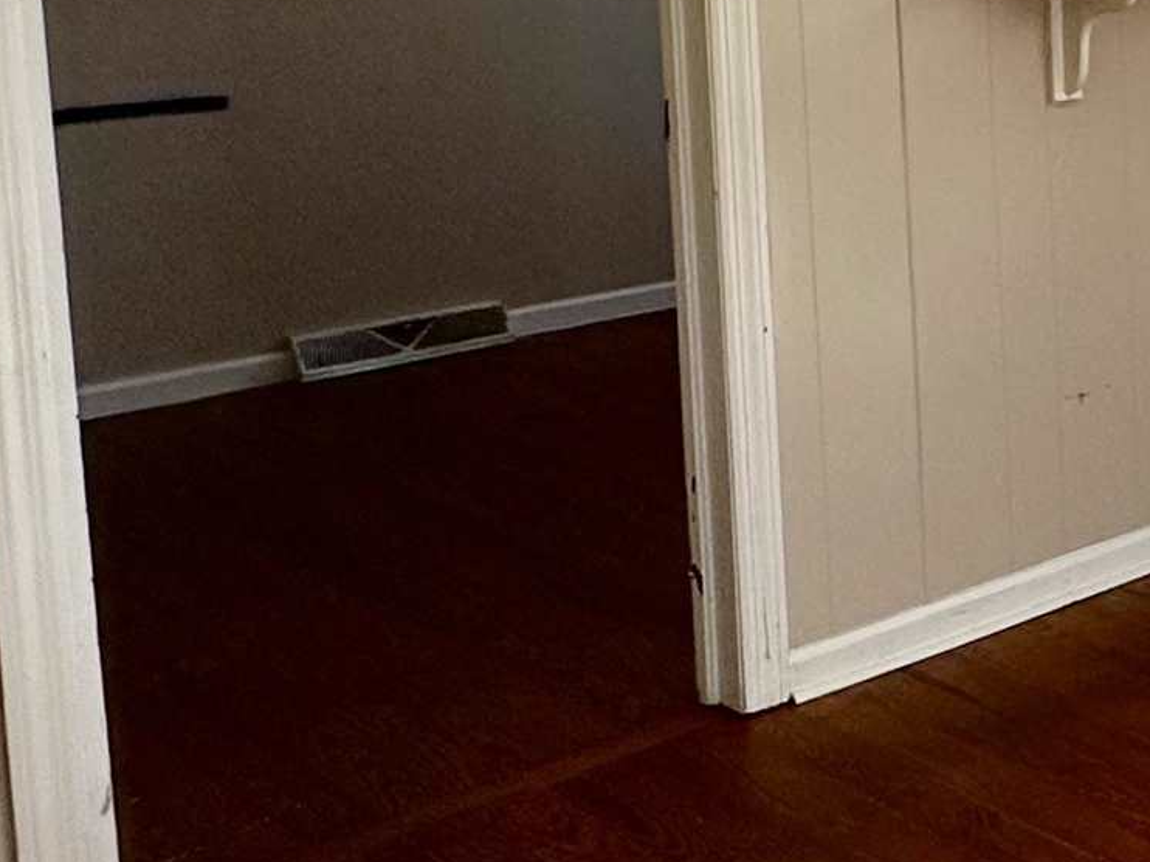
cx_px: 2094
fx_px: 1926
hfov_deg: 21.3
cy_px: -23
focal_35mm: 58
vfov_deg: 24.0
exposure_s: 1/309
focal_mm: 2.22
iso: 40
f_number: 2.2
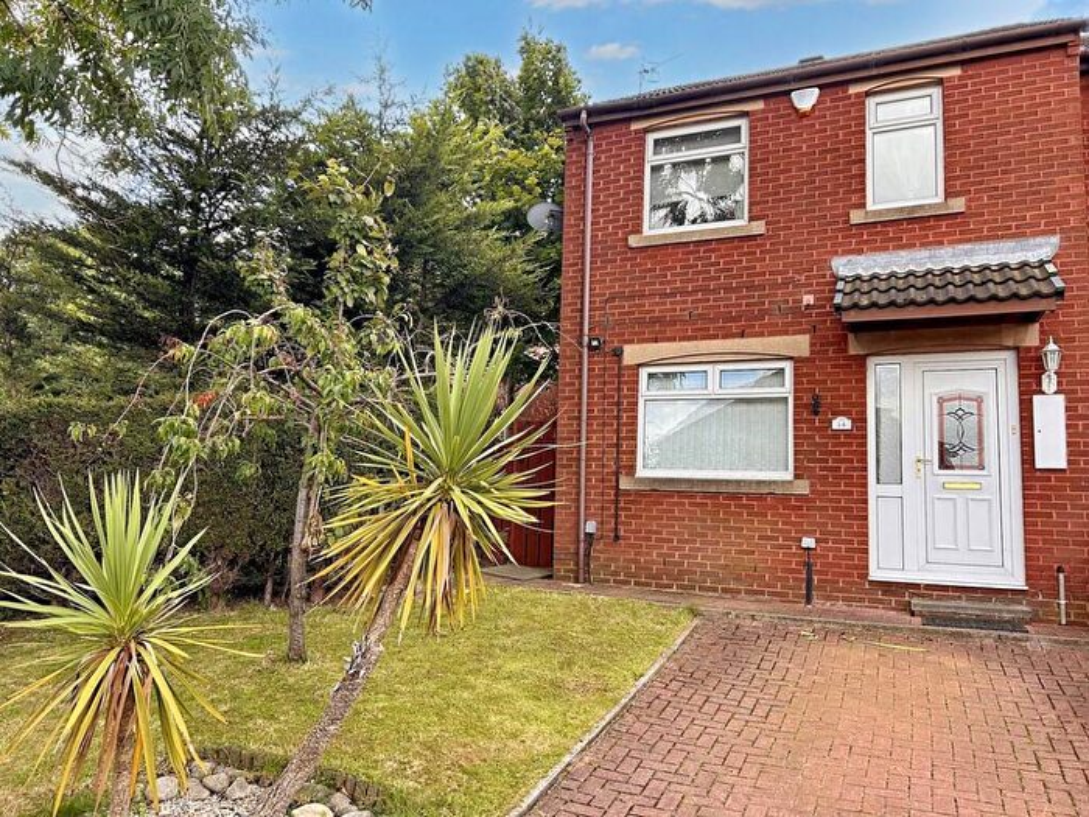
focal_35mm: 26
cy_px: 408
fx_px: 818
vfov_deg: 53.1
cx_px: 544
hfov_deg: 67.3
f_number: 1.5
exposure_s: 1/471
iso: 50
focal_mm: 5.7
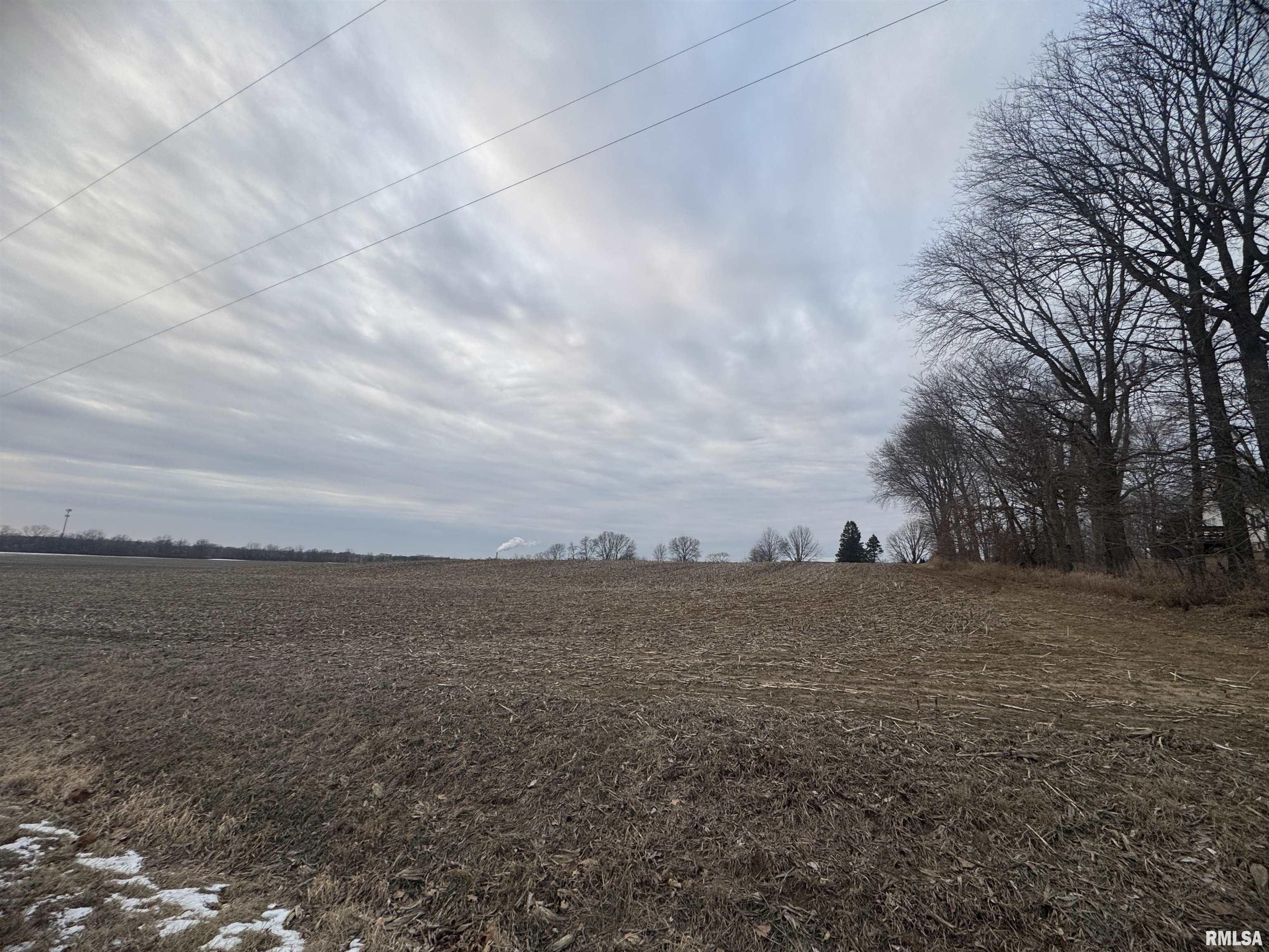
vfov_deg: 85.7
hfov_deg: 102.1
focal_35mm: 14
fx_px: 513
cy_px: 476
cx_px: 634
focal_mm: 2.22
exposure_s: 1/171
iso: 40
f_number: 2.2
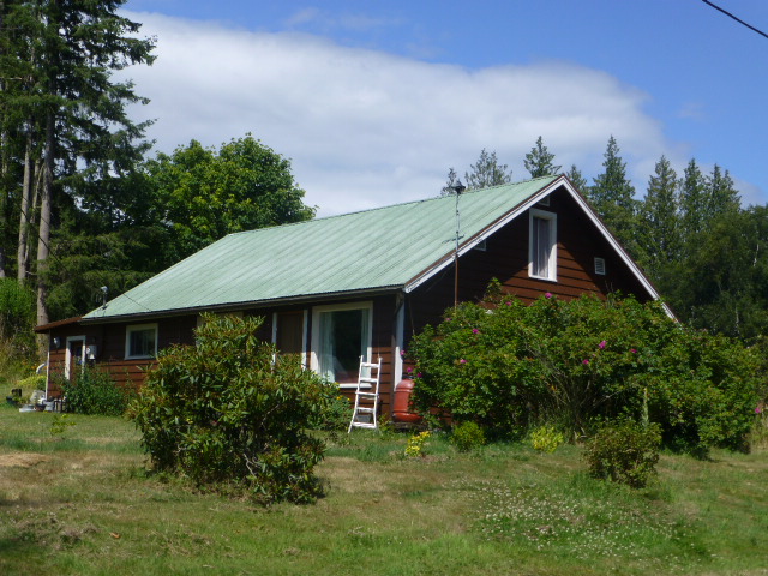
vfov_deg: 27.0
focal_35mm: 54
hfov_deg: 35.5
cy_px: 288
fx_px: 1198
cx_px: 384
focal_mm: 9.7
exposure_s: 1/800
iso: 100
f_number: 4.6
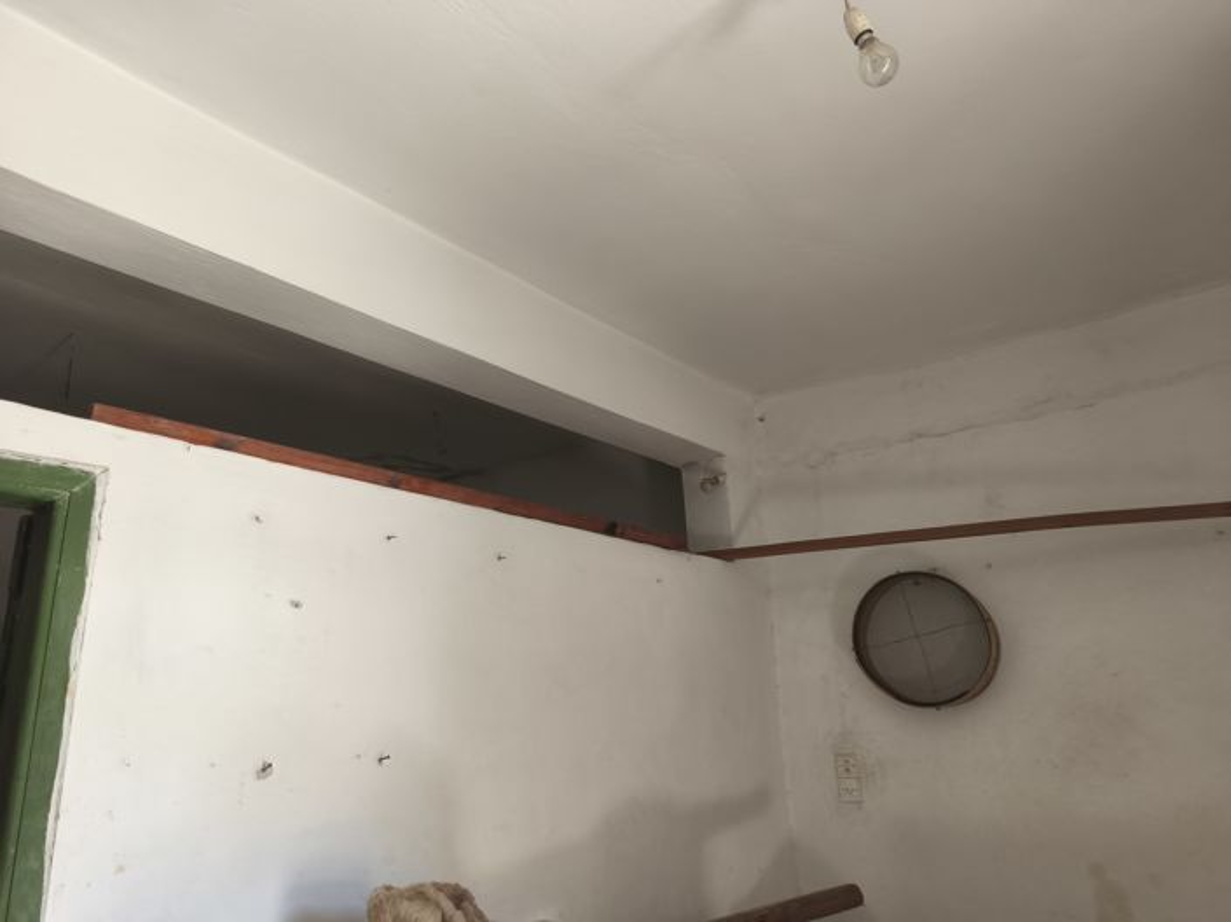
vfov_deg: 58.8
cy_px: 461
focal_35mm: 23
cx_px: 616
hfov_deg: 74.0
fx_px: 817
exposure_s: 1/100
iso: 320
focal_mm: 5.35
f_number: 1.7
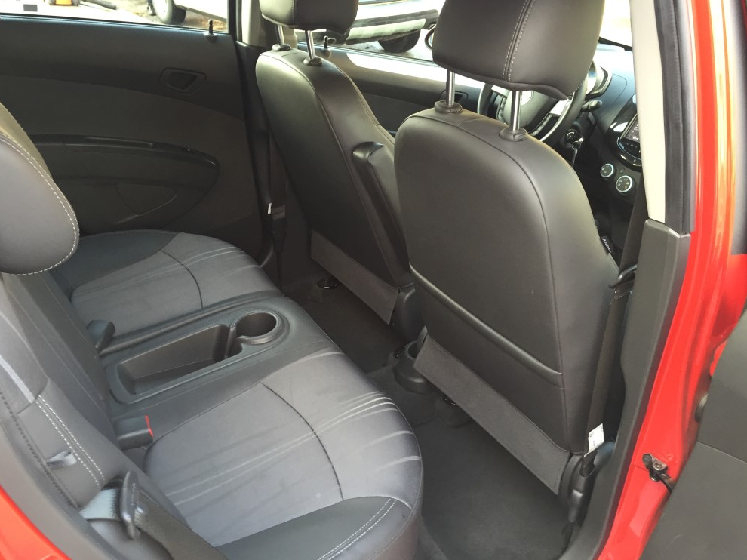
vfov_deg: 46.8
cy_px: 273
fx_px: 647
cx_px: 371
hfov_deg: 60.0
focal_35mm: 30
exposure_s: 1/30
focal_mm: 4.15
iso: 80
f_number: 2.2
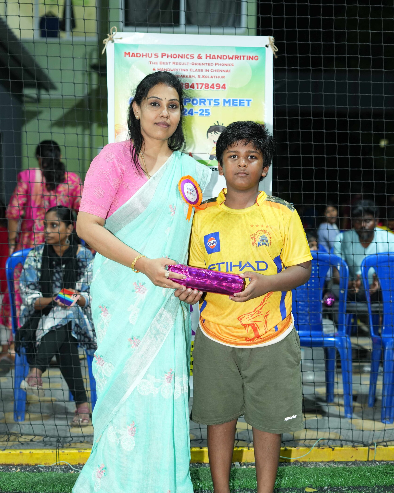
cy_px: 281
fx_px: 831
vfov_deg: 33.0
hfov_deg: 26.7
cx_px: 197
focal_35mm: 57
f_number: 2.8
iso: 2000
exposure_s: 1/160
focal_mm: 50
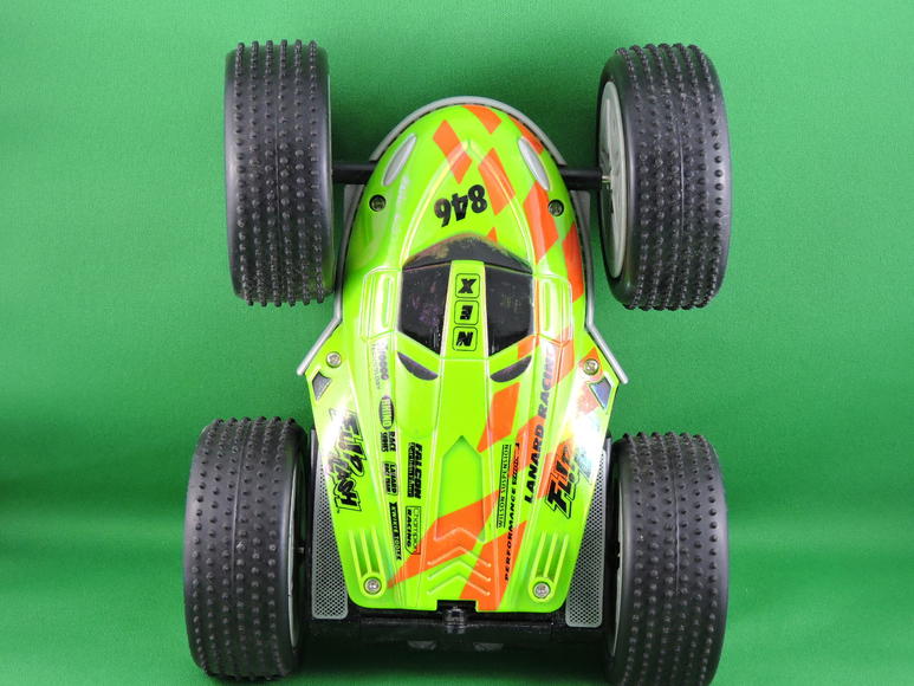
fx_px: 1849
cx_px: 457
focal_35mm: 70
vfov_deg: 21.0
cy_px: 343
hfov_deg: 27.8
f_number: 4.5
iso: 320
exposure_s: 1/30
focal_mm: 12.5
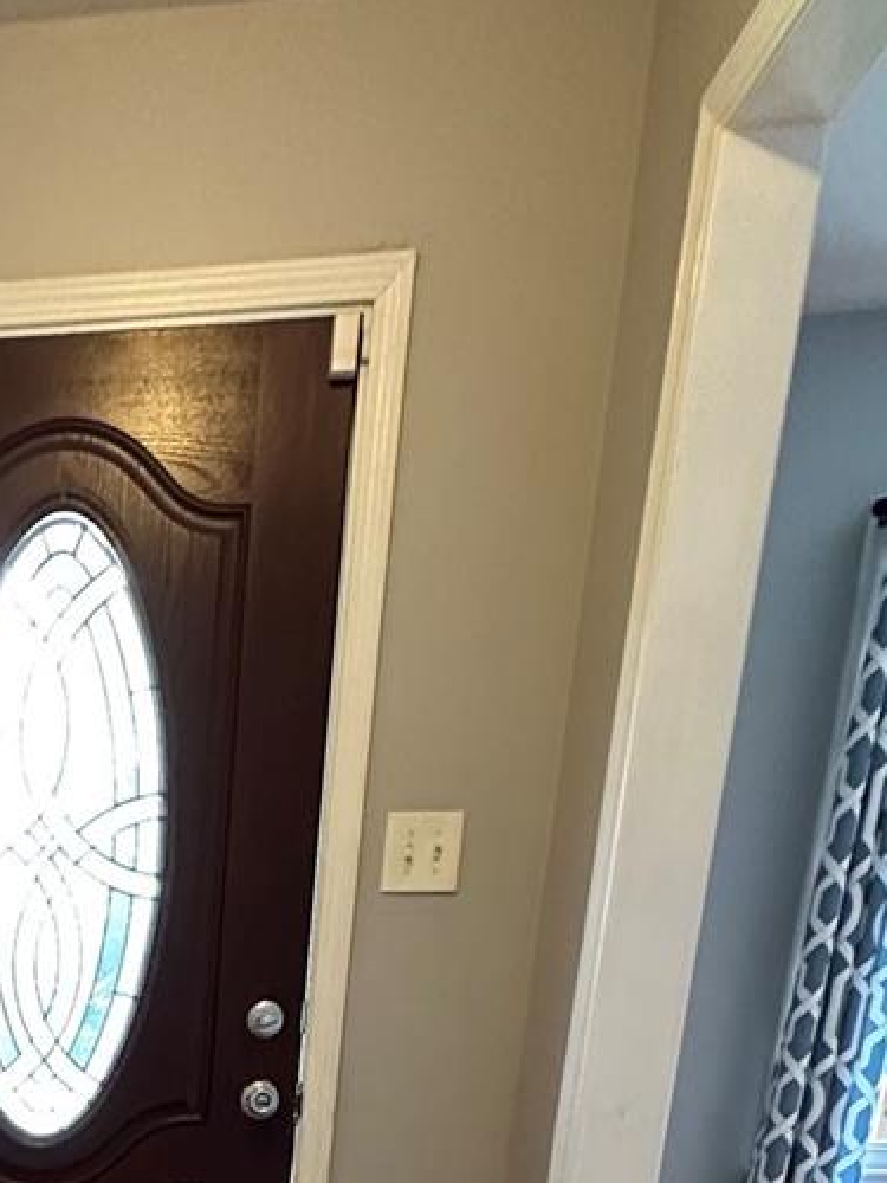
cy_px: 1547
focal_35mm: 43
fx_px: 1469
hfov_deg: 30.0
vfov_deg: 32.6
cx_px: -97
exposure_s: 1/60
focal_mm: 2.22
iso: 640
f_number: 2.2
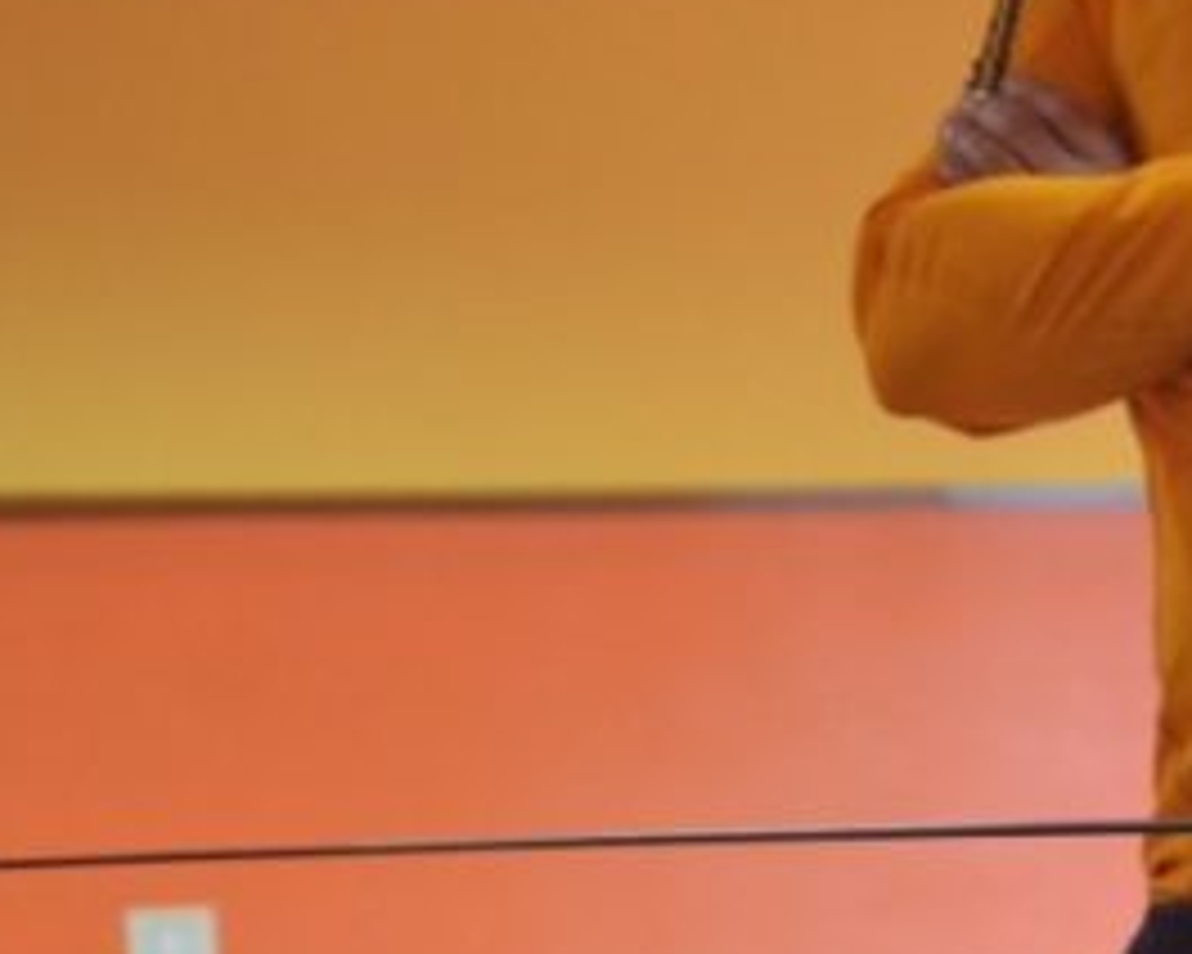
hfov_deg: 9.6
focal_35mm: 199
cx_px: 1343
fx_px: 7028
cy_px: 164
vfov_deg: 7.7
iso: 3200
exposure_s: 1/40
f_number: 4
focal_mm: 55
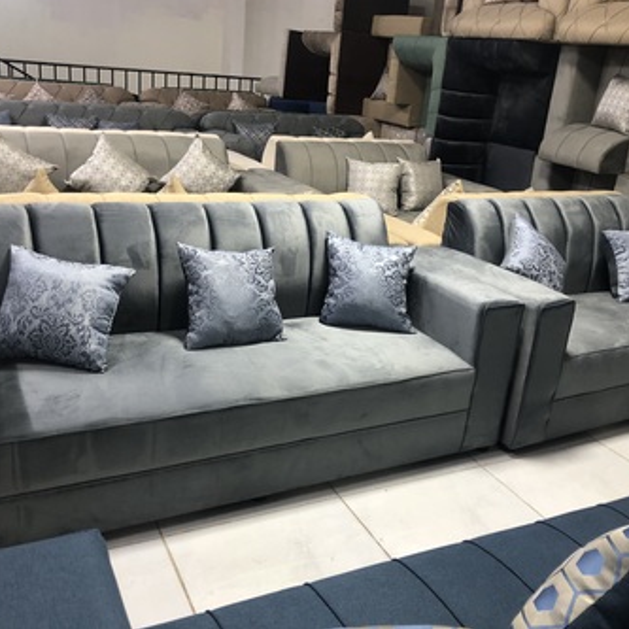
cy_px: 307
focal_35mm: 34
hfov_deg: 48.4
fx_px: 699
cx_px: 320
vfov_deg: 48.4
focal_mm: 3.99
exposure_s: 1/15
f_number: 1.8
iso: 40
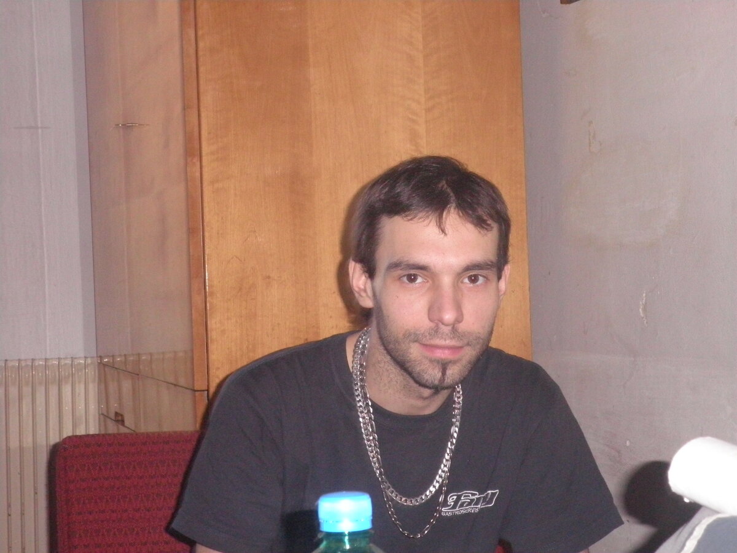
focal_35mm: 74
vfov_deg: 19.9
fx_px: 1576
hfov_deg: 26.3
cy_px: 276
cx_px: 368
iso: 500
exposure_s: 1/100
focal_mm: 13.3
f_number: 4.2
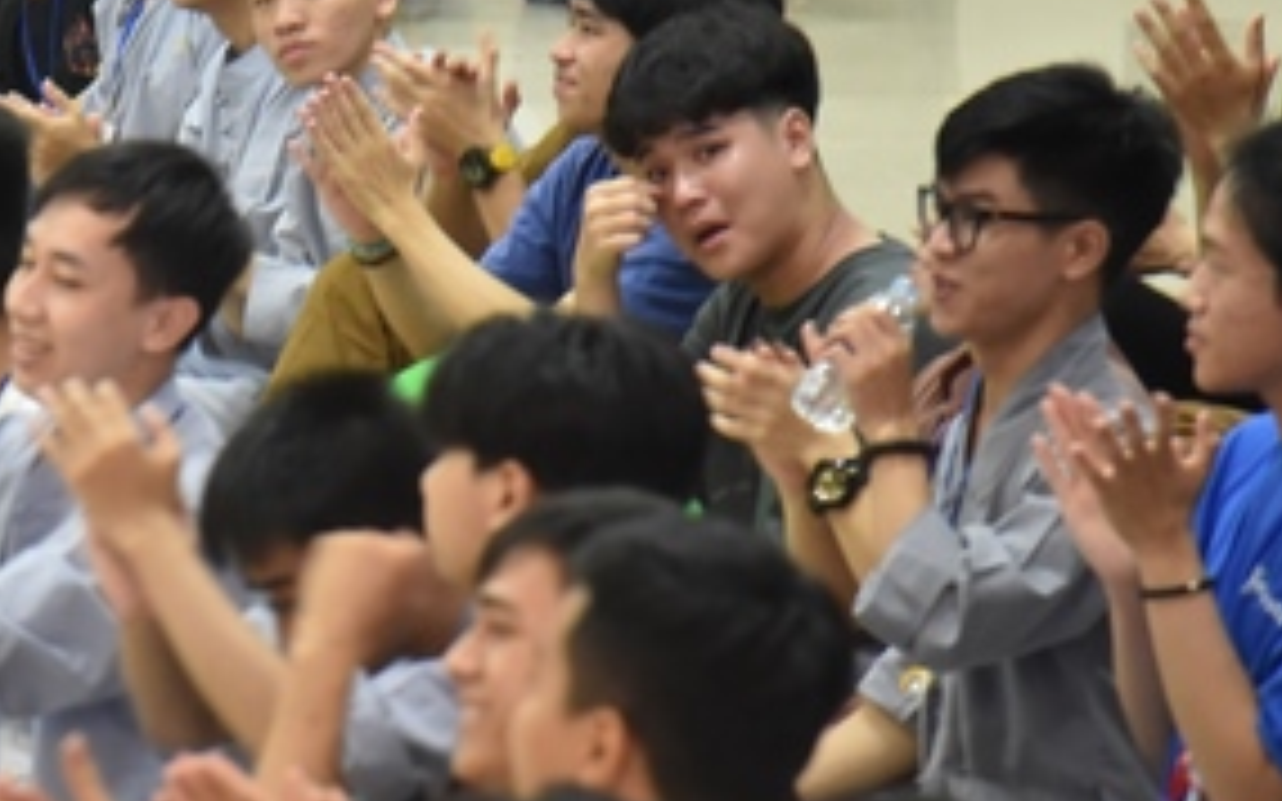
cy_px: 230
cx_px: 40
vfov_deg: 4.7
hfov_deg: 7.5
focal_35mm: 279
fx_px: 9746
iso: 3200
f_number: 4
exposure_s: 1/80
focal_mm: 120
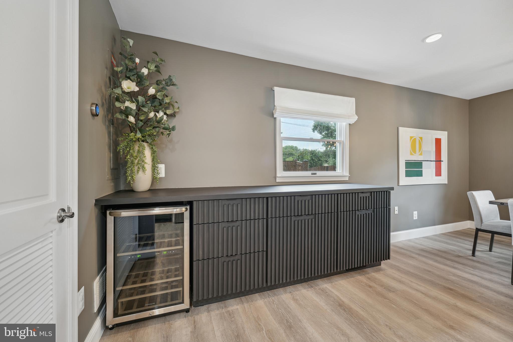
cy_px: 171
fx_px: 199
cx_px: 256
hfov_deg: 104.3
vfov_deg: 81.2
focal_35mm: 14
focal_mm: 14
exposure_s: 1/10
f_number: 8
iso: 400
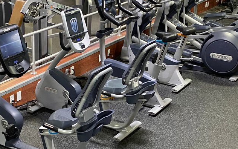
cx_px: 82
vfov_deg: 19.7
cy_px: 85
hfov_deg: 30.9
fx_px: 428
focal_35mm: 66
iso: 250
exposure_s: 1/60
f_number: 1.8
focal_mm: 4.25
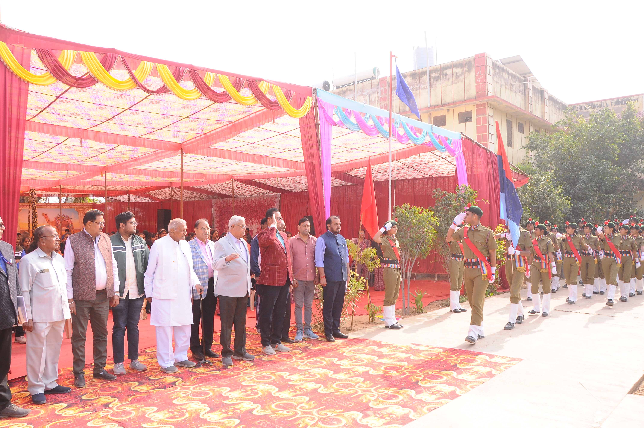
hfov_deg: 67.4
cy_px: 214
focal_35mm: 27
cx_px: 322
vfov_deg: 47.8
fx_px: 482
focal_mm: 18
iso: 320
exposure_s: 1/125
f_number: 8
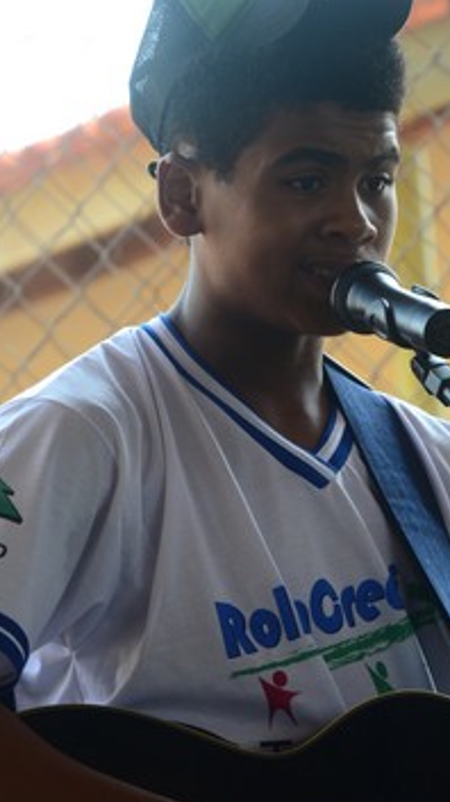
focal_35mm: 271
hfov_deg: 4.5
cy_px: 466
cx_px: 293
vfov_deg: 8.0
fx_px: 5754
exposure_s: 1/160
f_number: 8
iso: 400
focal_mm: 135
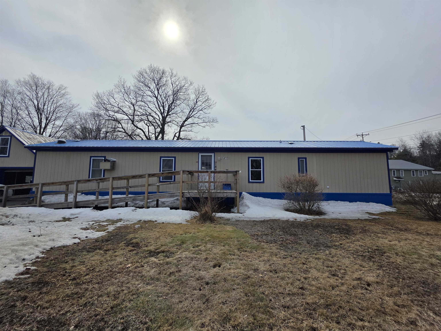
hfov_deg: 106.2
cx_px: 220
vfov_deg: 89.9
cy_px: 166
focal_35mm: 13
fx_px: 166
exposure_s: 1/3687
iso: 40
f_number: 1.9
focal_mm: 2.2
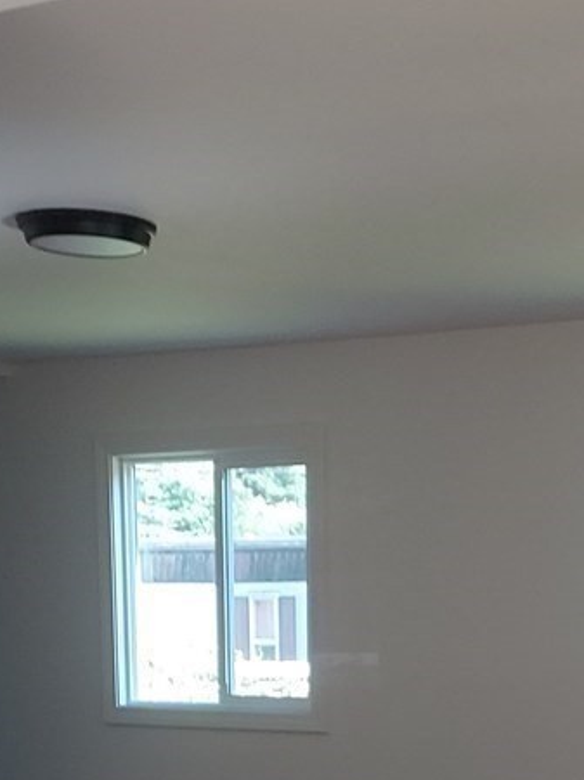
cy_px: 1023
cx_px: 515
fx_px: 1846
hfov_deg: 17.7
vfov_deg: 21.5
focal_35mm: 82
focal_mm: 4.6
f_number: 1.8
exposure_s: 1/60
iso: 100
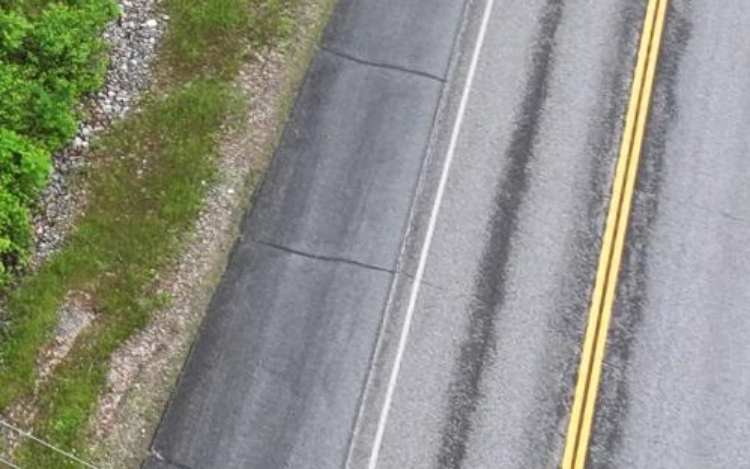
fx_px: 3128
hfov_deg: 12.1
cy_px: -465
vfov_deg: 8.2
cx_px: -782
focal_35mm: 153
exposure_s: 1/320
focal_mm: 12.29
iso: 120
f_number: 2.8
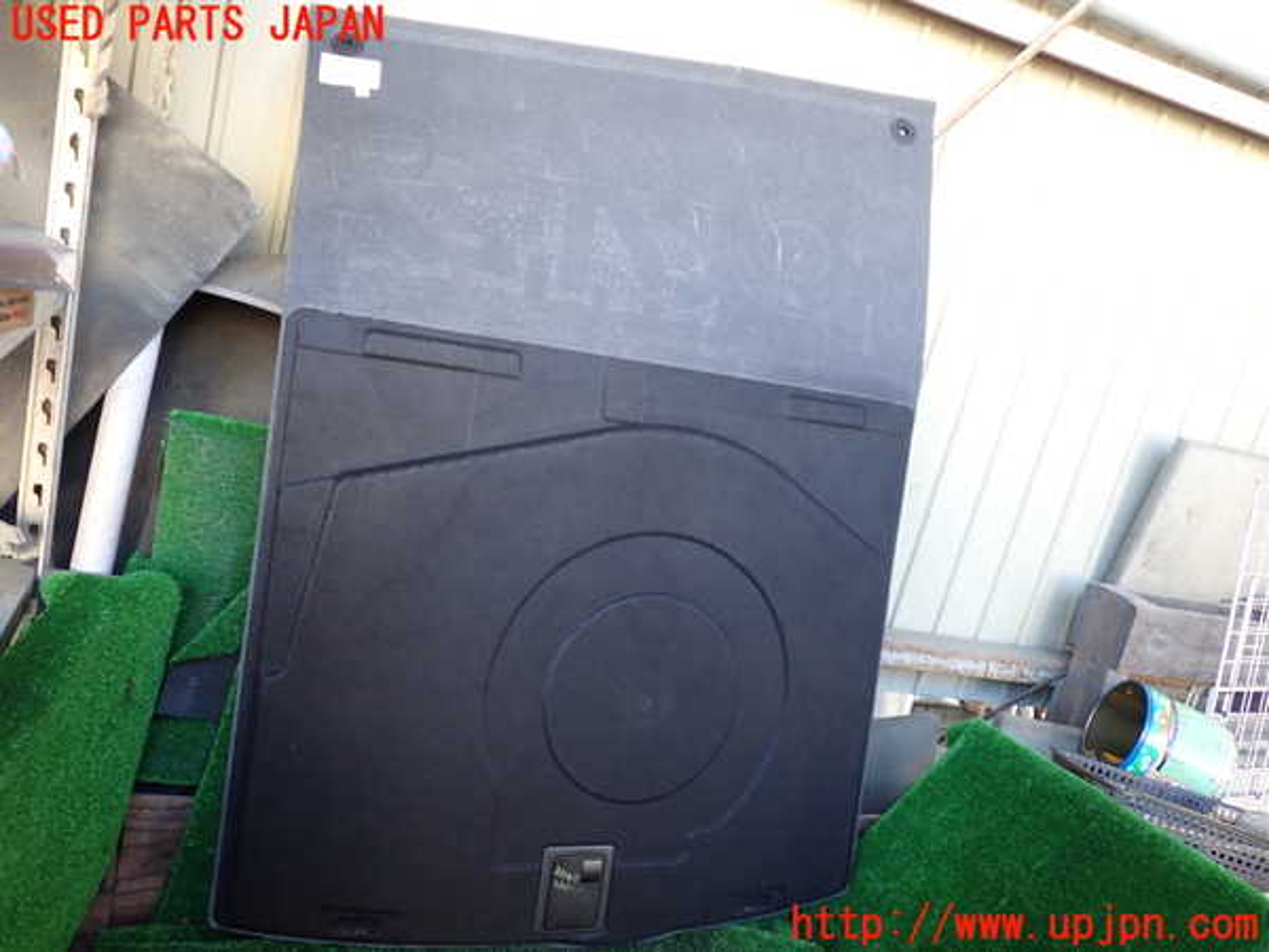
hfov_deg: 60.0
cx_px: 634
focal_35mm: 30
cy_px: 476
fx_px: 1100
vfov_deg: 46.8
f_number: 2.3
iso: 200
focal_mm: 5.4
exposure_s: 1/50
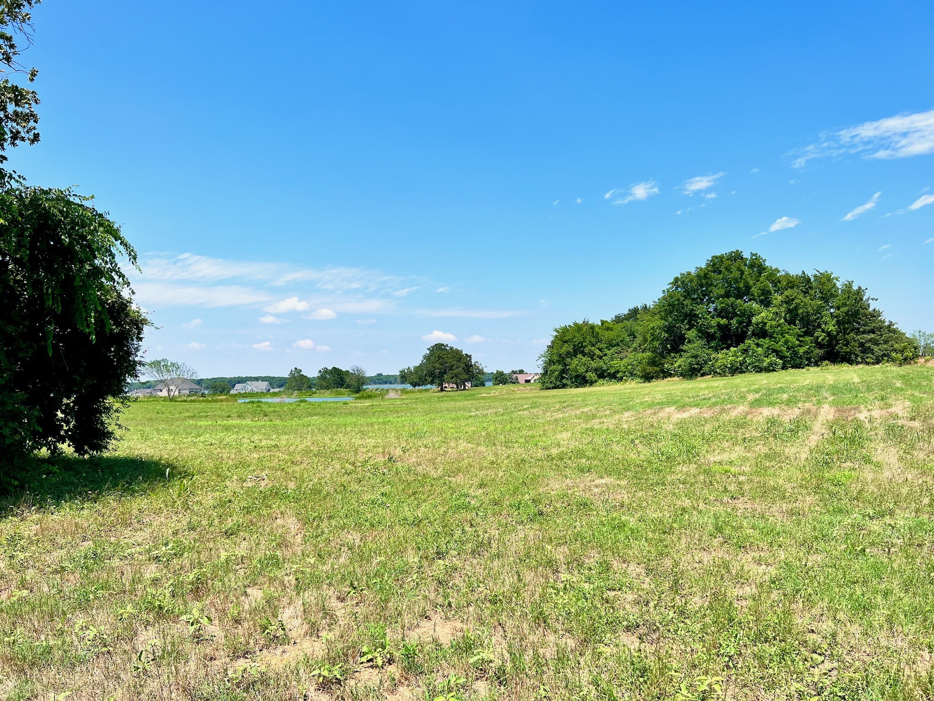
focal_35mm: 26
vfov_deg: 53.1
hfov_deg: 67.3
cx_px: 467
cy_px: 350
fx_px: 702
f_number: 1.5
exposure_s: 1/4444
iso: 50
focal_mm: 5.7
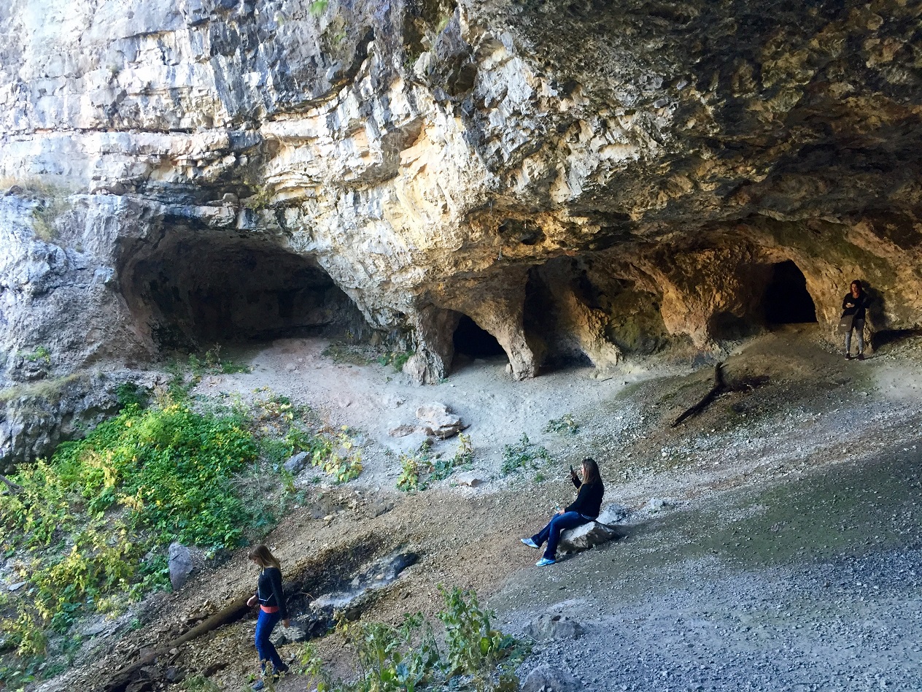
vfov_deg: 48.2
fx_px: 772
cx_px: 461
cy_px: 346
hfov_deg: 61.7
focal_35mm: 29
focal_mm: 4.15
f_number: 2.2
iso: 40
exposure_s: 1/30
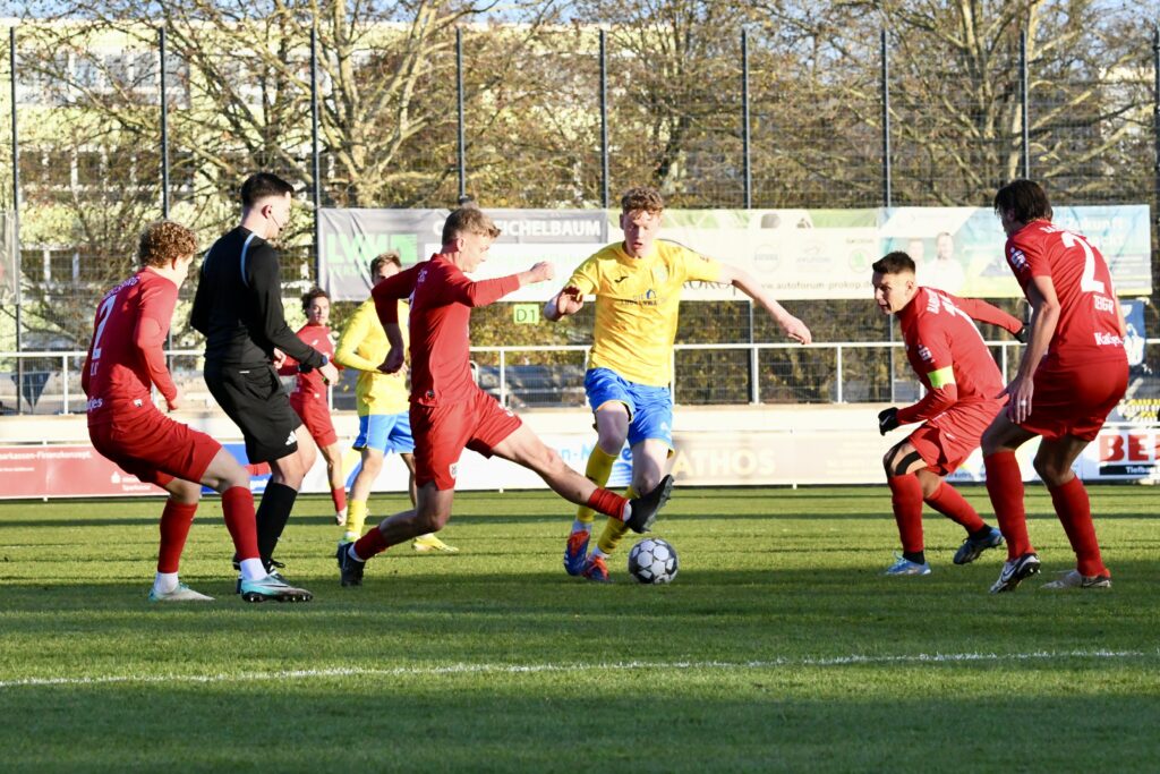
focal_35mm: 135
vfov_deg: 10.2
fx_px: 4350
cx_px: 580
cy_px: 387
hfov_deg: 15.2
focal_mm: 135
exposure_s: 1/1600
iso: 4000
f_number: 10
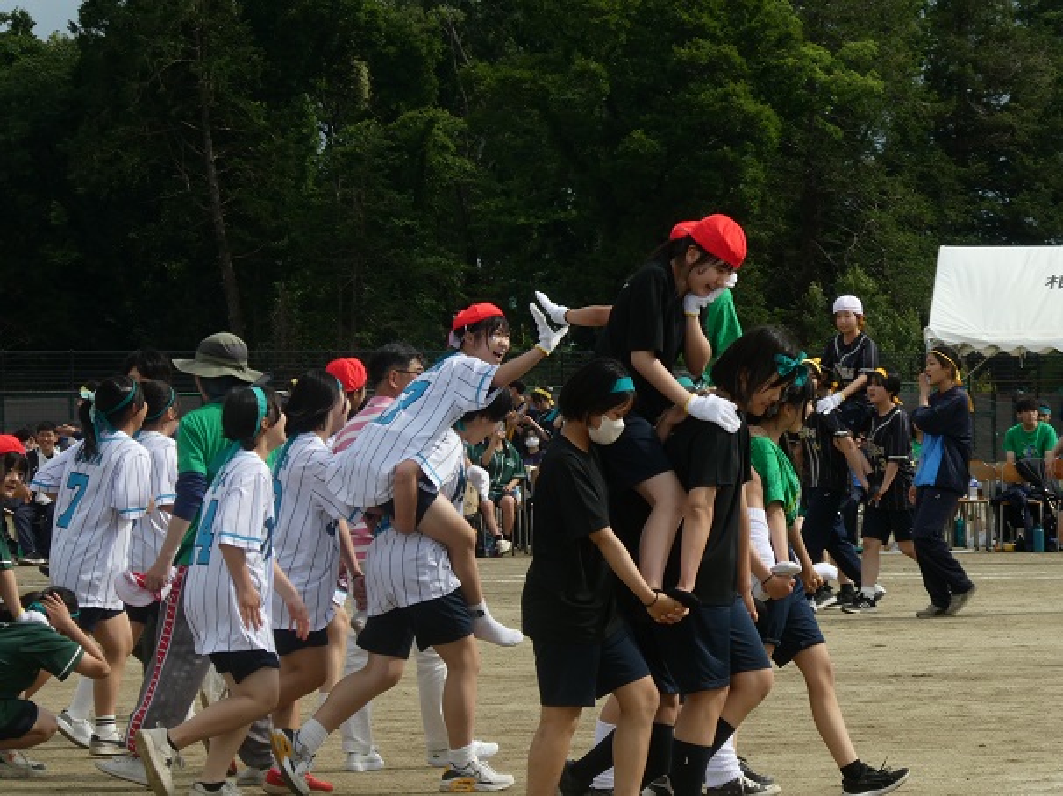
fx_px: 6139
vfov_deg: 7.4
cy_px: 398
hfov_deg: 9.9
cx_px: 532
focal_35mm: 200
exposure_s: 1/500
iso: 80
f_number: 5.6
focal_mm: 35.8
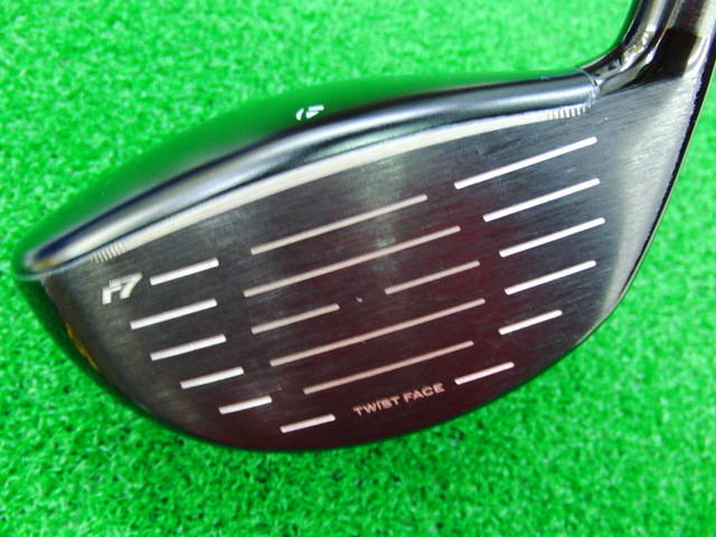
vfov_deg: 38.7
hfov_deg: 50.1
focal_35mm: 37
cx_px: 358
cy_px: 268
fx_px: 765
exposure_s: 1/10
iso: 400
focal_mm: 6.42
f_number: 3.6
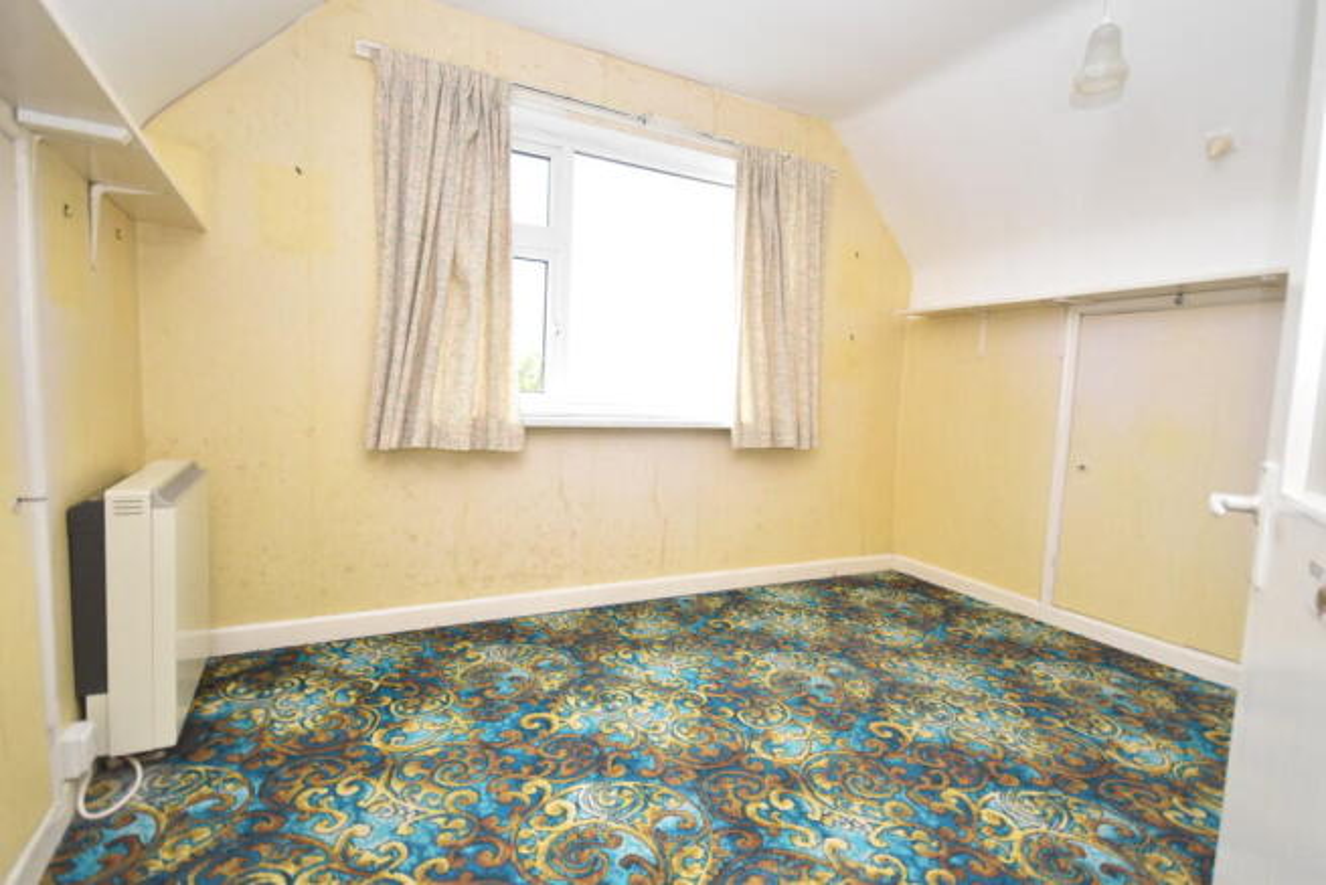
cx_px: 663
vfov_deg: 67.4
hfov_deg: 90.0
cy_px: 442
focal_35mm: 18
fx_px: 663
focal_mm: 12
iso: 800
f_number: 4.5
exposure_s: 1/125
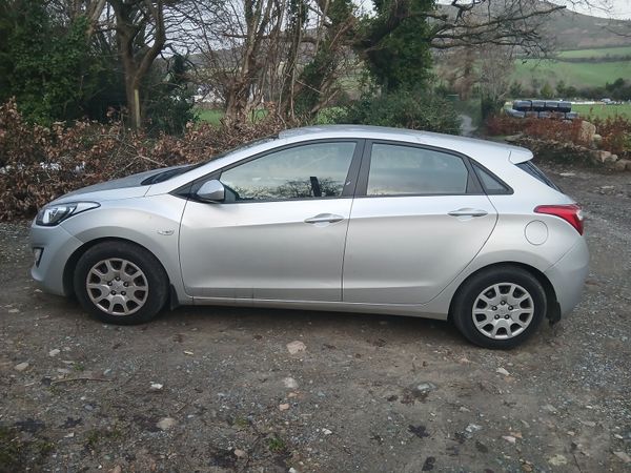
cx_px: 316
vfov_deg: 53.1
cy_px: 236
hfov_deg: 67.3
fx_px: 474
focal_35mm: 26
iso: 250
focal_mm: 3.98
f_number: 1.8
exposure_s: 1/50
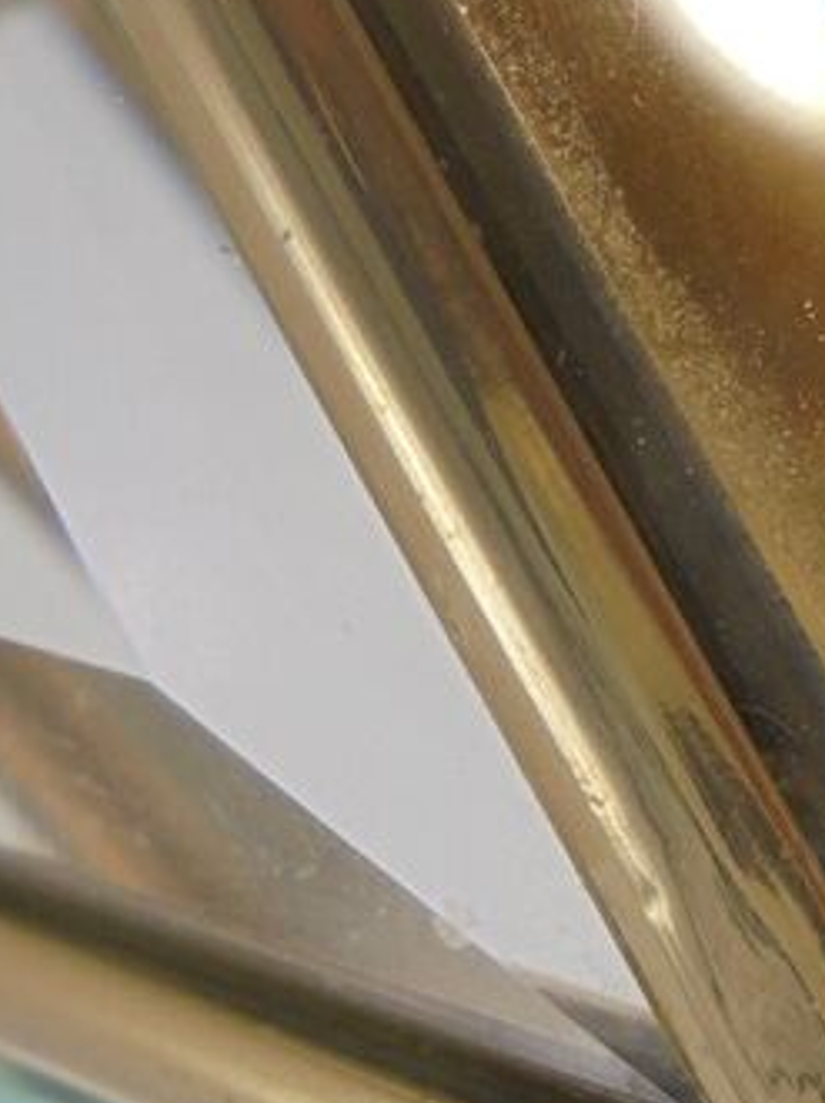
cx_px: 930
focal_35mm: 71
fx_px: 2259
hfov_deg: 19.7
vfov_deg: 26.7
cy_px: 946
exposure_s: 1/80
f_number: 3.5
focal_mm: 4.6
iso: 100
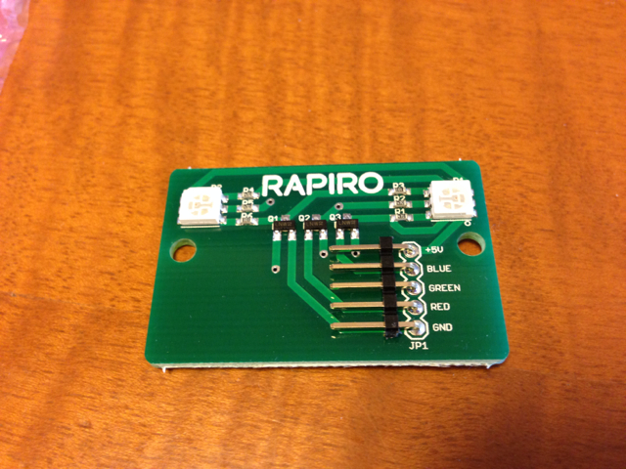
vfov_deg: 42.9
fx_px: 597
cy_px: 234
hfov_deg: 55.4
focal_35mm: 33
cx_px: 313
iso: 200
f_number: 2.4
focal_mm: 4.12
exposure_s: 1/20
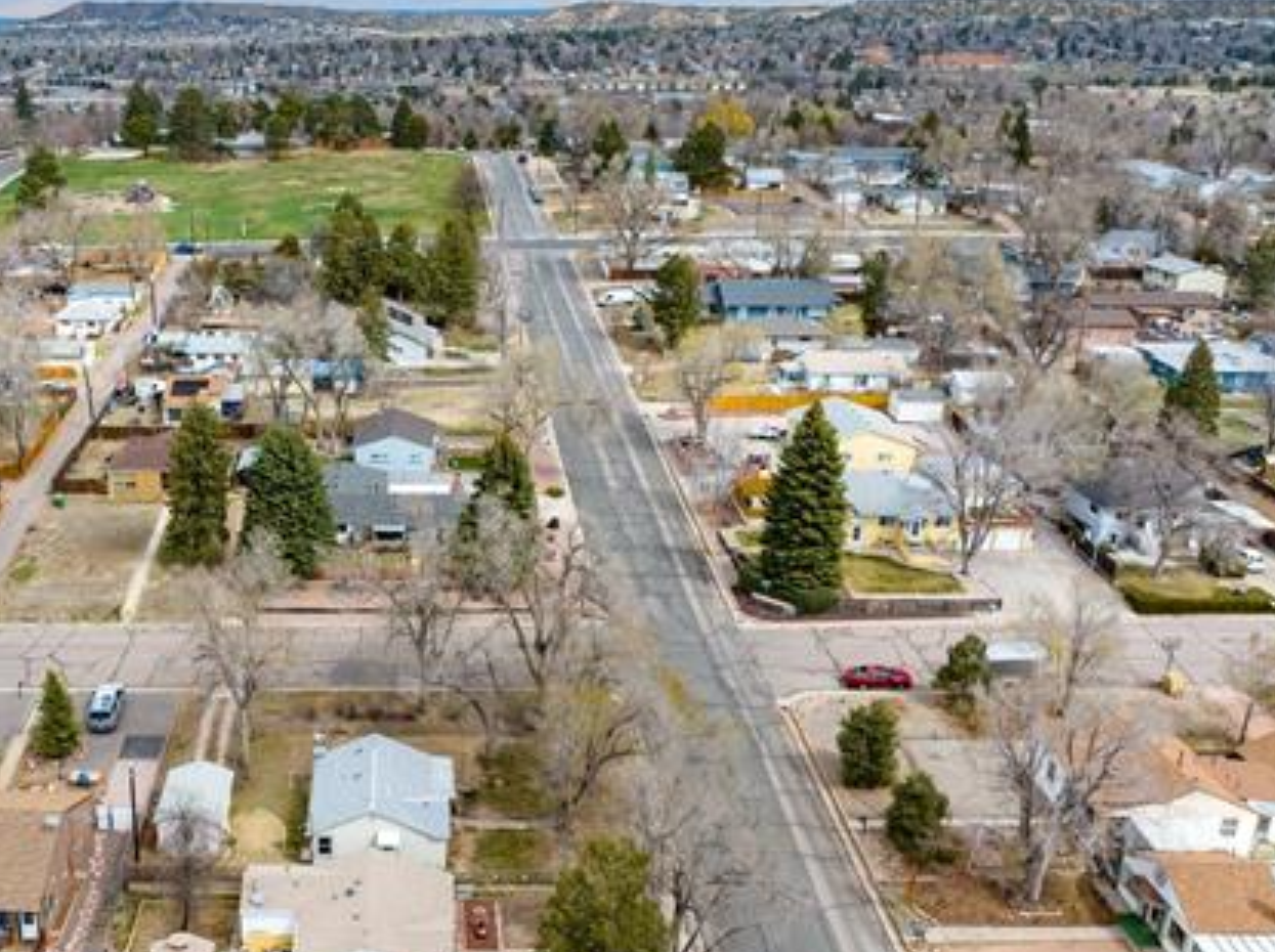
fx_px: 1361
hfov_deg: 48.8
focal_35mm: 37
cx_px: 363
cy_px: 504
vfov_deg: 38.6
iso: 130
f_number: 2.8
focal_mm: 12.29
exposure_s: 1/1000
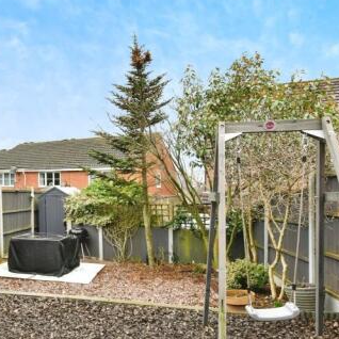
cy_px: 216
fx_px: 310
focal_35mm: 28
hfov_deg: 54.2
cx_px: 78
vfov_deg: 56.5
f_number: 6.3
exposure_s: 1/125
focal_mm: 16
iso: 640
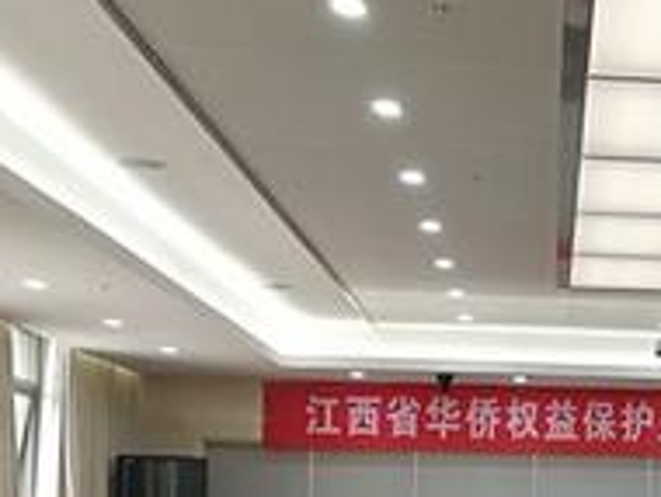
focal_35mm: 71
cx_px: 731
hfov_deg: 25.4
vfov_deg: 20.0
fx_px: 1357
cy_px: 527
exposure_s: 1/50
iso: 125
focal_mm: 3.84
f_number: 2.2
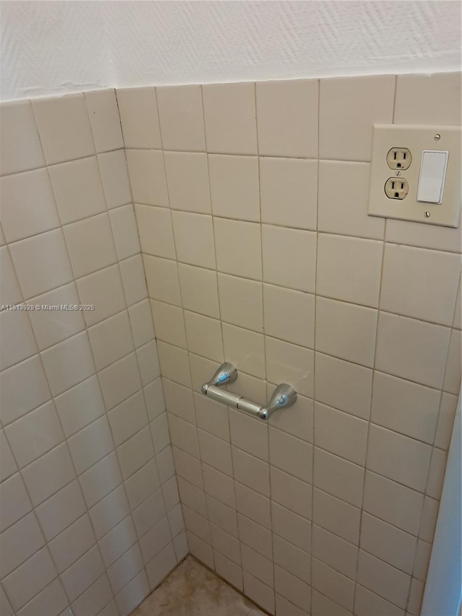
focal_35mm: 27
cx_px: 231
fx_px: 480
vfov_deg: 65.3
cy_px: 308
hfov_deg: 51.4
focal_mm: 4
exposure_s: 1/60
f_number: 1.8
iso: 200
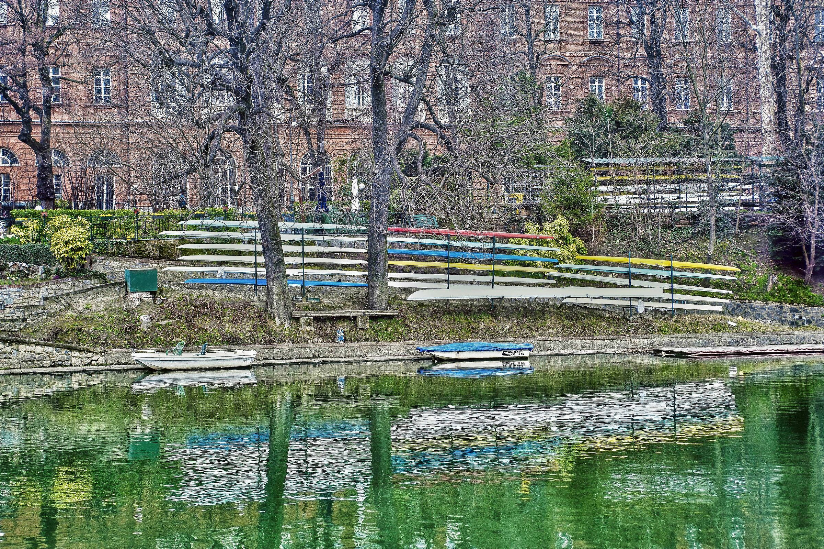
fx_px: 1327
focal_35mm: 58
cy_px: 274
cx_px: 412
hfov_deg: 34.5
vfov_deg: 23.4
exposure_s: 1/100
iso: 250
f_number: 4.5
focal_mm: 58
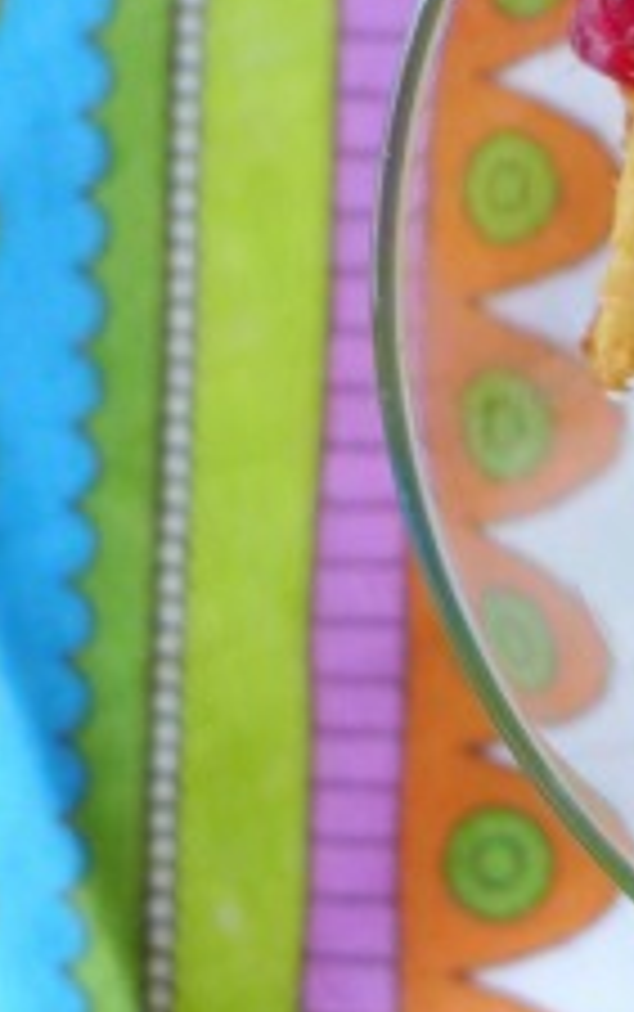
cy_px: 333
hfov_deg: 7.7
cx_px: 1237
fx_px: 4498
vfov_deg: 12.8
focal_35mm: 163
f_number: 2
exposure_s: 1/80
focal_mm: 11.8
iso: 400
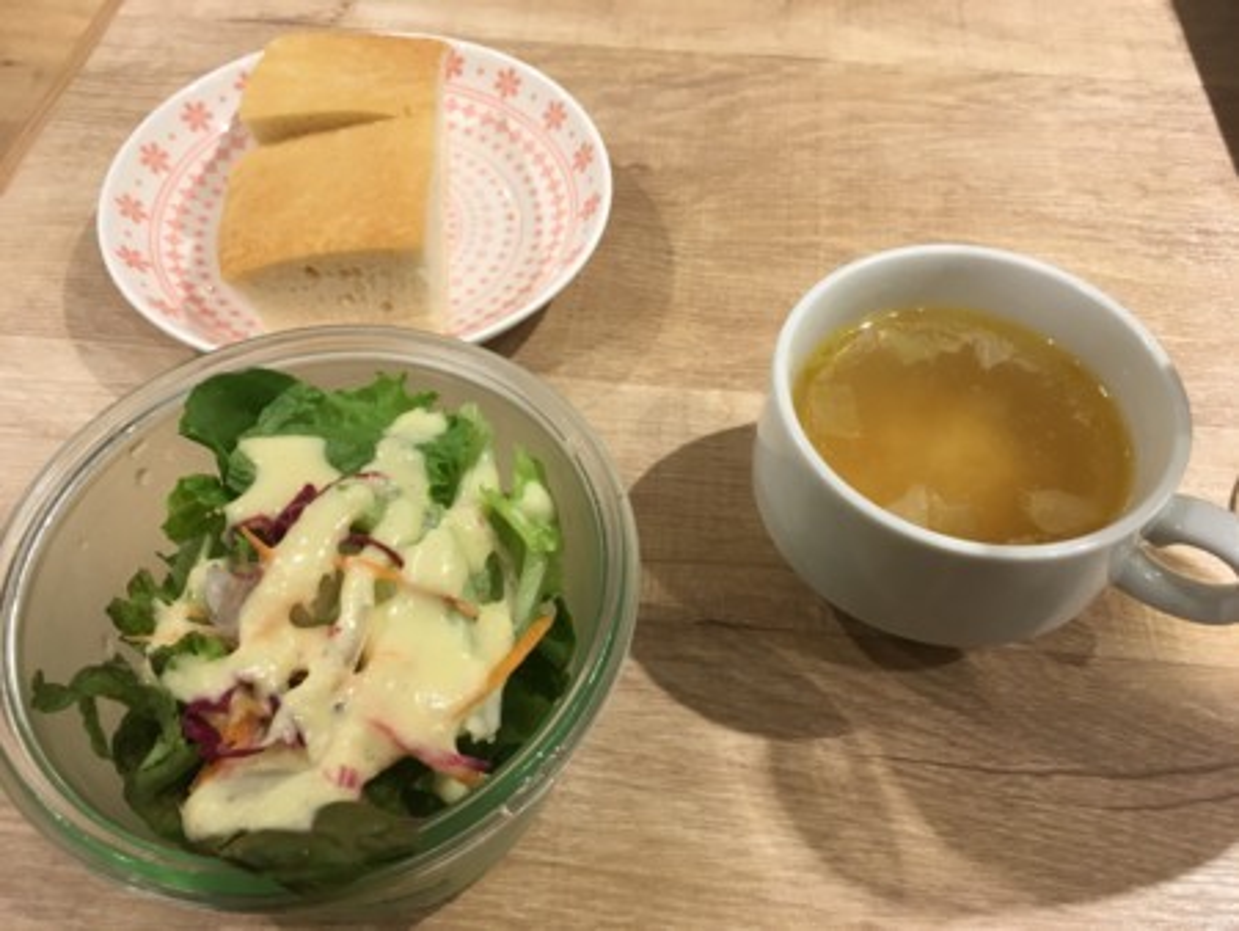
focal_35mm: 29
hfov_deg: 61.6
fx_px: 1039
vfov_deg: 48.3
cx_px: 620
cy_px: 466
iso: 80
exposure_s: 1/30
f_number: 2.2
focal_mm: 4.15
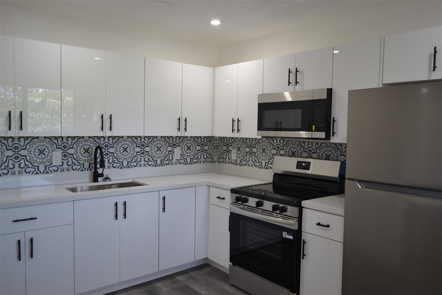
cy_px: 148
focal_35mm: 27
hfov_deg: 67.4
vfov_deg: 47.9
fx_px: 331
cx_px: 221
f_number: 3.5
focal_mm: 18
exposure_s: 1/60
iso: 400
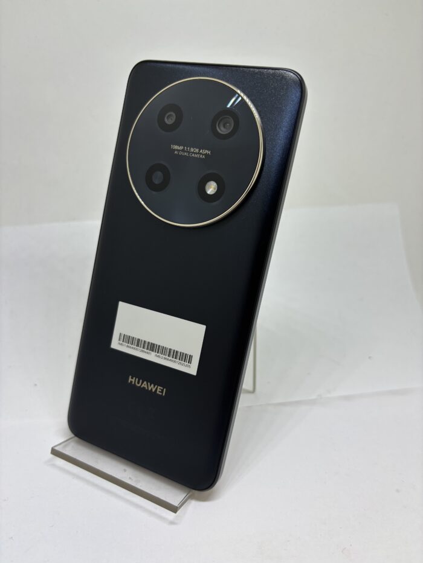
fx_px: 424
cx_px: 212
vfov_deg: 67.3
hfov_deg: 53.1
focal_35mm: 26
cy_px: 282
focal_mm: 5.96
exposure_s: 1/100
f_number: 1.6
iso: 40
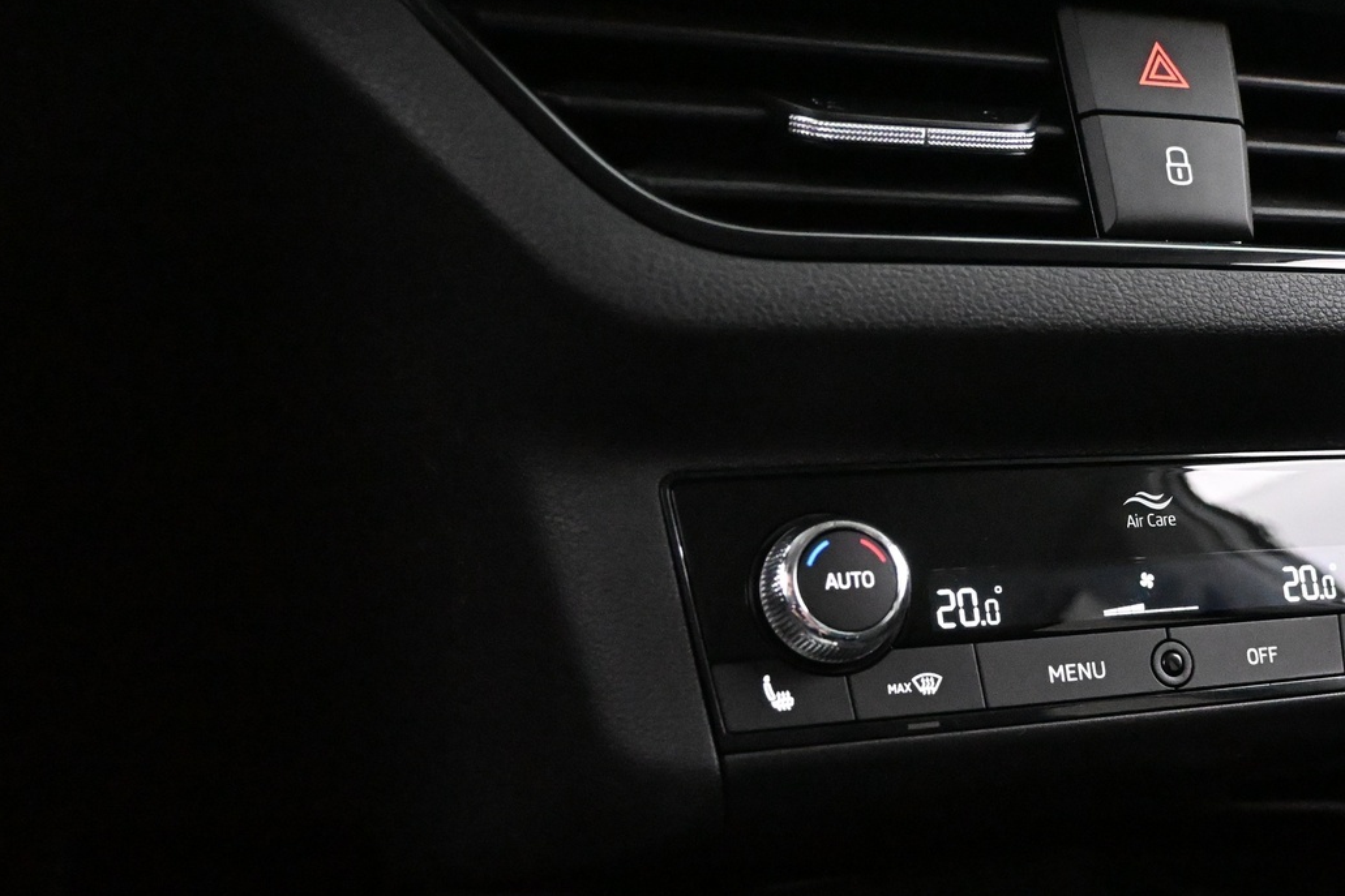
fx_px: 1673
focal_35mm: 45
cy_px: 570
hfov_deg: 42.5
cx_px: 1003
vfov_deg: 29.9
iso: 12800
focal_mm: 19
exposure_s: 1/60
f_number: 3.8
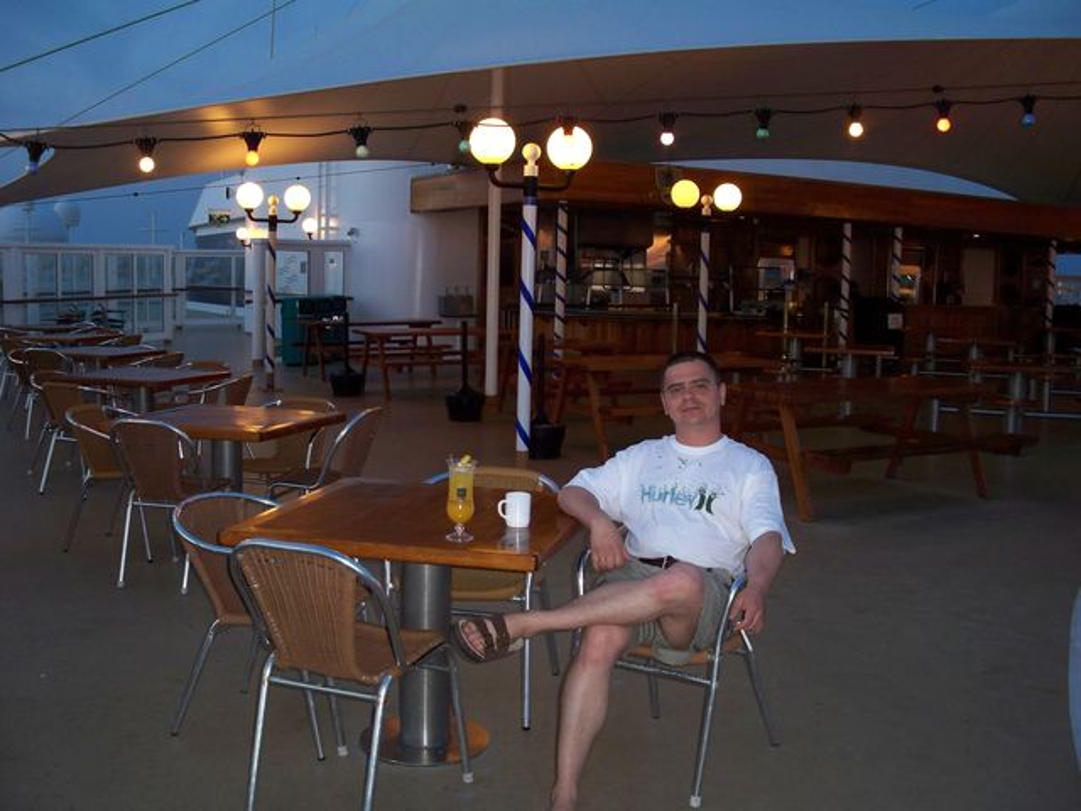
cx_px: 540
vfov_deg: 38.7
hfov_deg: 50.1
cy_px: 406
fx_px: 1155
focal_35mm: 37
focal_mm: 7.9
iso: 200
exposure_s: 1/30
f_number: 3.4
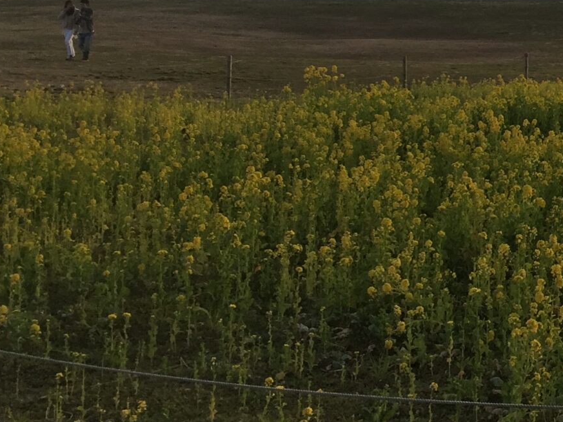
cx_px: 694
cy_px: -19
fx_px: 1383
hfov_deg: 21.2
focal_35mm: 85
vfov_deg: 16.9
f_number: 2.2
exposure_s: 1/1099
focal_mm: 4.15
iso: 32
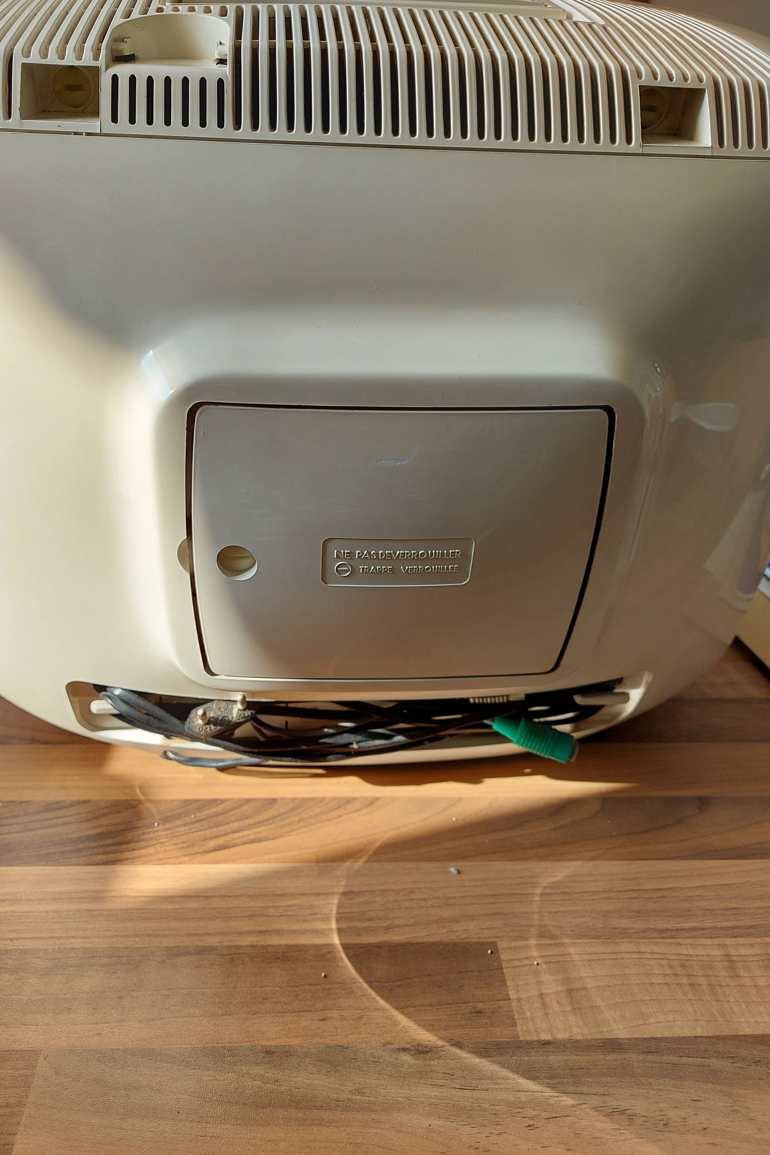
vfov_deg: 71.5
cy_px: 577
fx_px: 802
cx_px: 352
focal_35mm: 25
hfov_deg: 51.2
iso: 32
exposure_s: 1/190
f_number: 1.8
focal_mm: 5.23
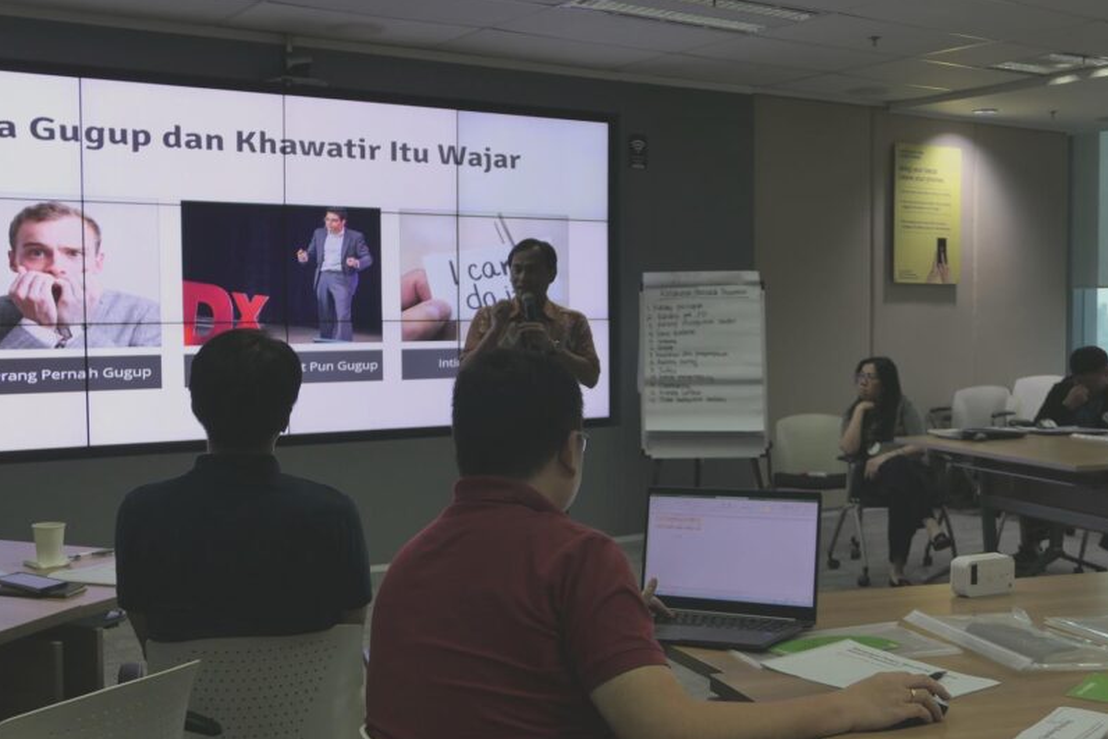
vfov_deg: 29.9
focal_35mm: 45
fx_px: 1385
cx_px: 526
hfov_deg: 43.6
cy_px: 381
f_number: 2.8
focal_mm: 12.8
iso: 160
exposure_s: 1/80
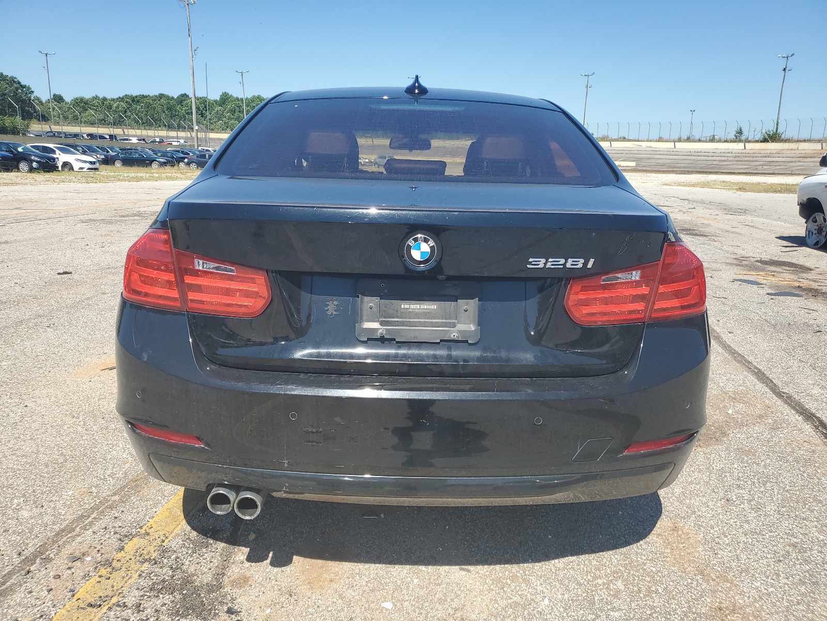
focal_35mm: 26
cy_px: 310
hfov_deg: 67.3
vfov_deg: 53.1
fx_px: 621
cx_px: 414
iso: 50
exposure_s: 1/2000
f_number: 1.5
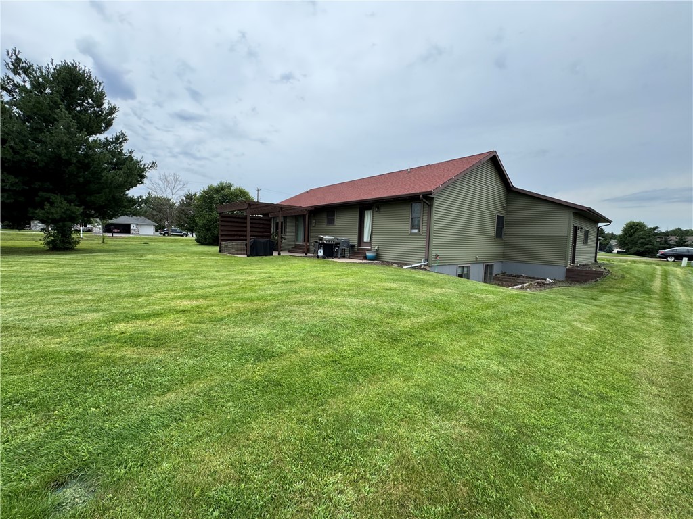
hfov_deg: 102.1
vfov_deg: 85.7
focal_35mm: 14
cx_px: 346
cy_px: 260
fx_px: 280
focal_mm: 2.22
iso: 50
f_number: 2.2
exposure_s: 1/763
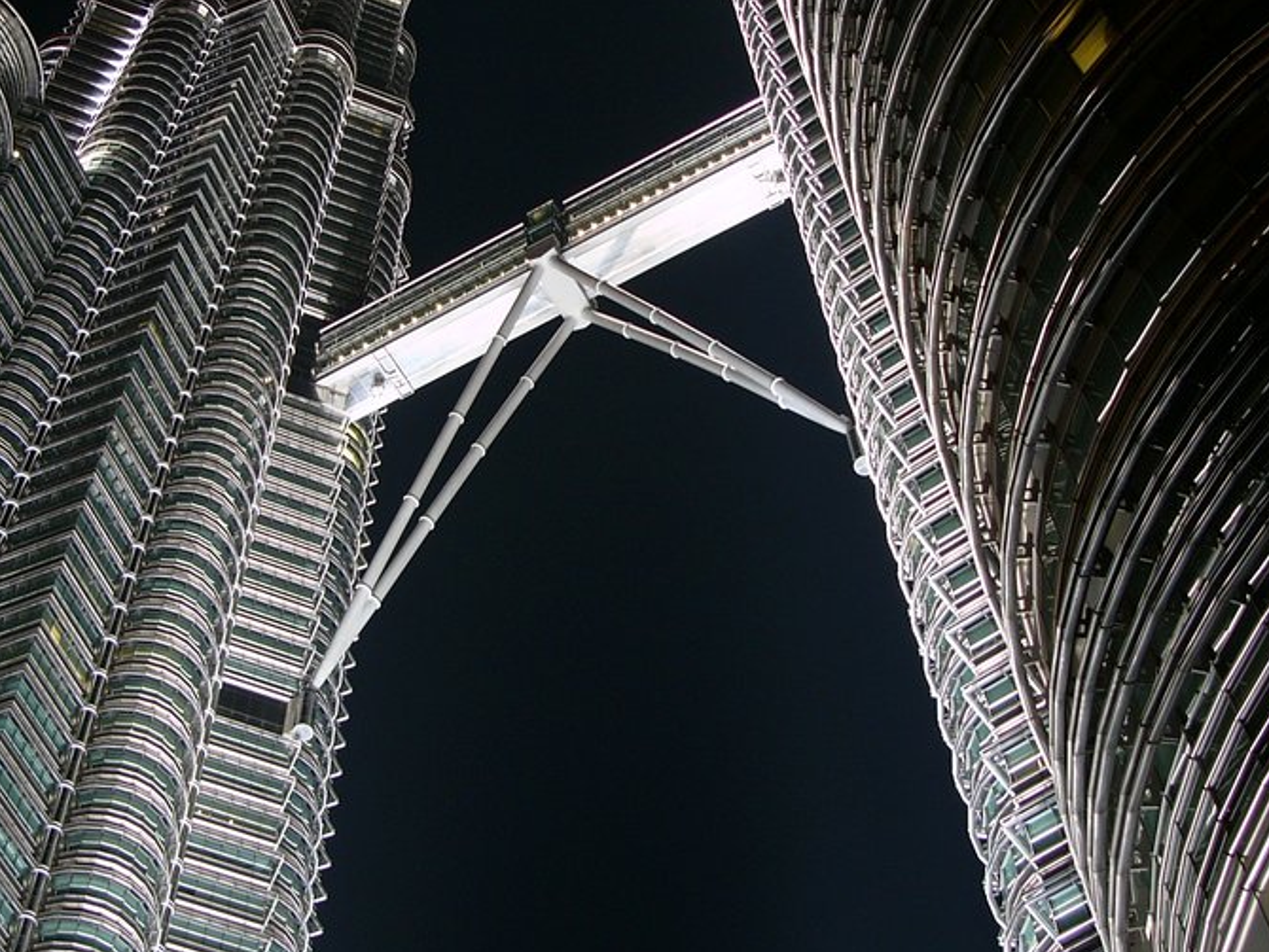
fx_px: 2017
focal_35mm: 55
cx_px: 595
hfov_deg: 34.9
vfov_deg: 26.5
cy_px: 356
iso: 50
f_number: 2.8
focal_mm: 6
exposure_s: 1/4
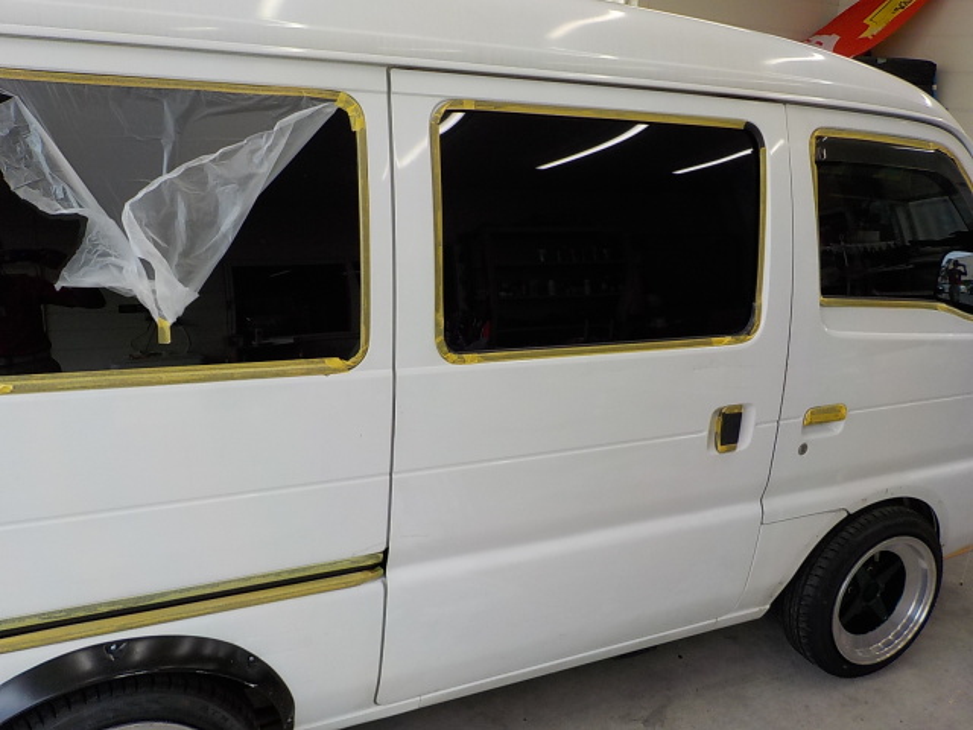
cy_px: 365
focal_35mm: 30
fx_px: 843
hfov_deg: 60.0
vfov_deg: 46.8
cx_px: 486
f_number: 3.3
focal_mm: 4.1
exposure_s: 1/200
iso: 125
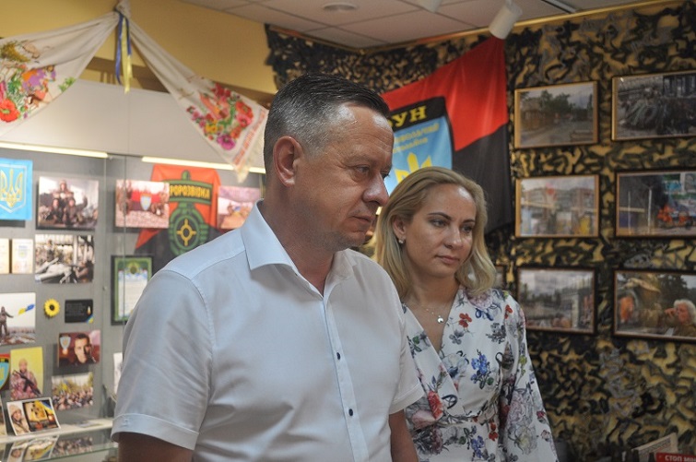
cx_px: 348
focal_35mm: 48
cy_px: 231
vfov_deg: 28.0
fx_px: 927
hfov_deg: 41.2
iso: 560
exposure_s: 1/60
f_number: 4.8
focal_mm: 32
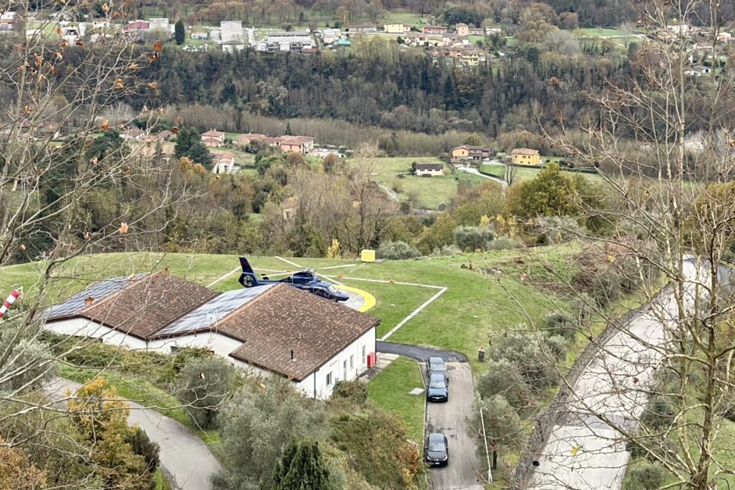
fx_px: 1408
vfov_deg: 19.7
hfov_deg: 29.2
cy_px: 209
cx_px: 288
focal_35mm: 69
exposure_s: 1/189
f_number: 1.6
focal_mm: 5.96
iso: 32
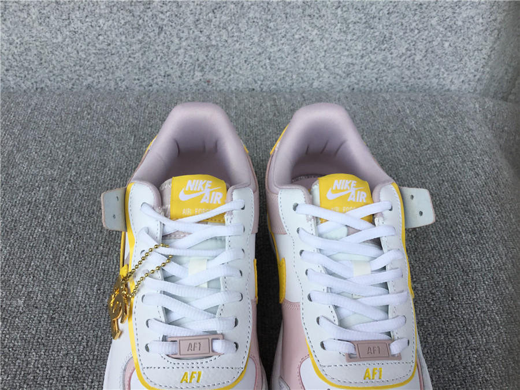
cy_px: 195
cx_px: 260
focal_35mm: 31
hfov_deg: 58.4
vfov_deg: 45.4
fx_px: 466
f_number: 2.4
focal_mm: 3.3
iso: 25
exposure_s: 1/509
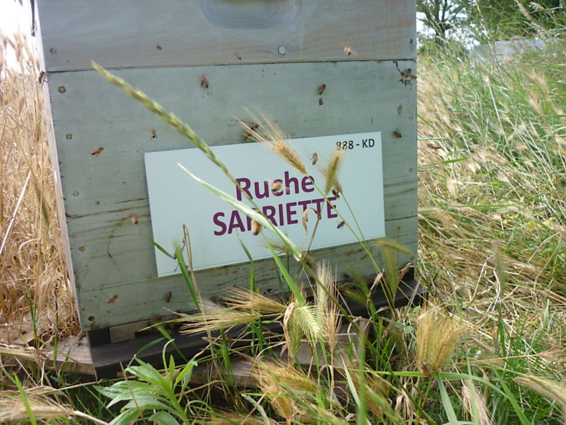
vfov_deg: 42.9
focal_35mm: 33
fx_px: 540
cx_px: 283
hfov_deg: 55.4
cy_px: 212
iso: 80
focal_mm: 5.5
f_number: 2.8
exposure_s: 1/200
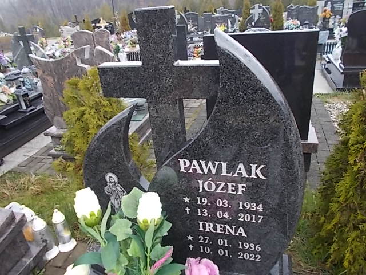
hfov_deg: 60.0
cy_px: 138
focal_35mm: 30
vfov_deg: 46.8
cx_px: 183
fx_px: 317
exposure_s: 1/50
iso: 80
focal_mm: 5.3
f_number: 3.4
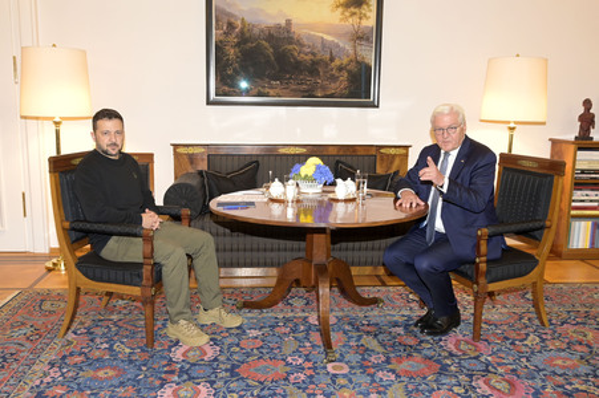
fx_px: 466
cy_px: 199
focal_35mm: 28
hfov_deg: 65.5
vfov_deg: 46.3
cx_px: 300
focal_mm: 28
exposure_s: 1/60
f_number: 9
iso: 2500
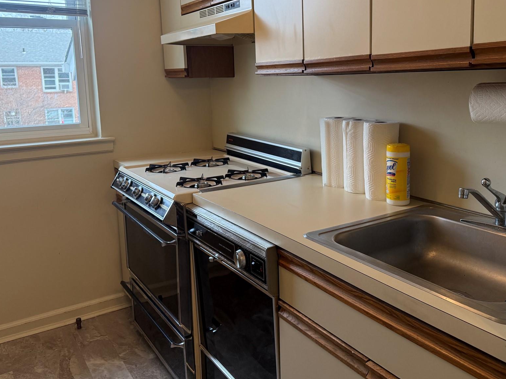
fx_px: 468
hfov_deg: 56.6
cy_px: 142
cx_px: 292
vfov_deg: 43.8
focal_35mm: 32
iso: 200
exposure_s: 1/146
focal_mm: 6.76
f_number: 1.78
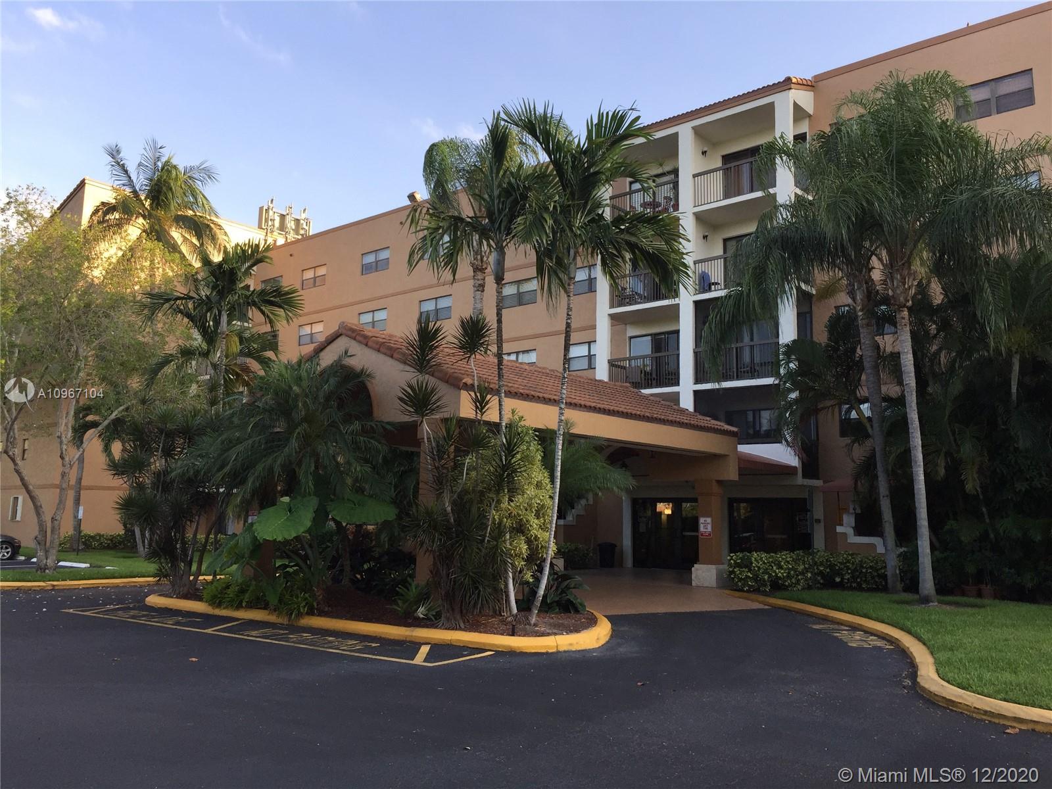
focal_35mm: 29
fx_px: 881
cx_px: 526
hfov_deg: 61.7
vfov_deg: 48.2
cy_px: 394
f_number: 2.2
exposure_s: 1/399
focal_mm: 4.15
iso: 32
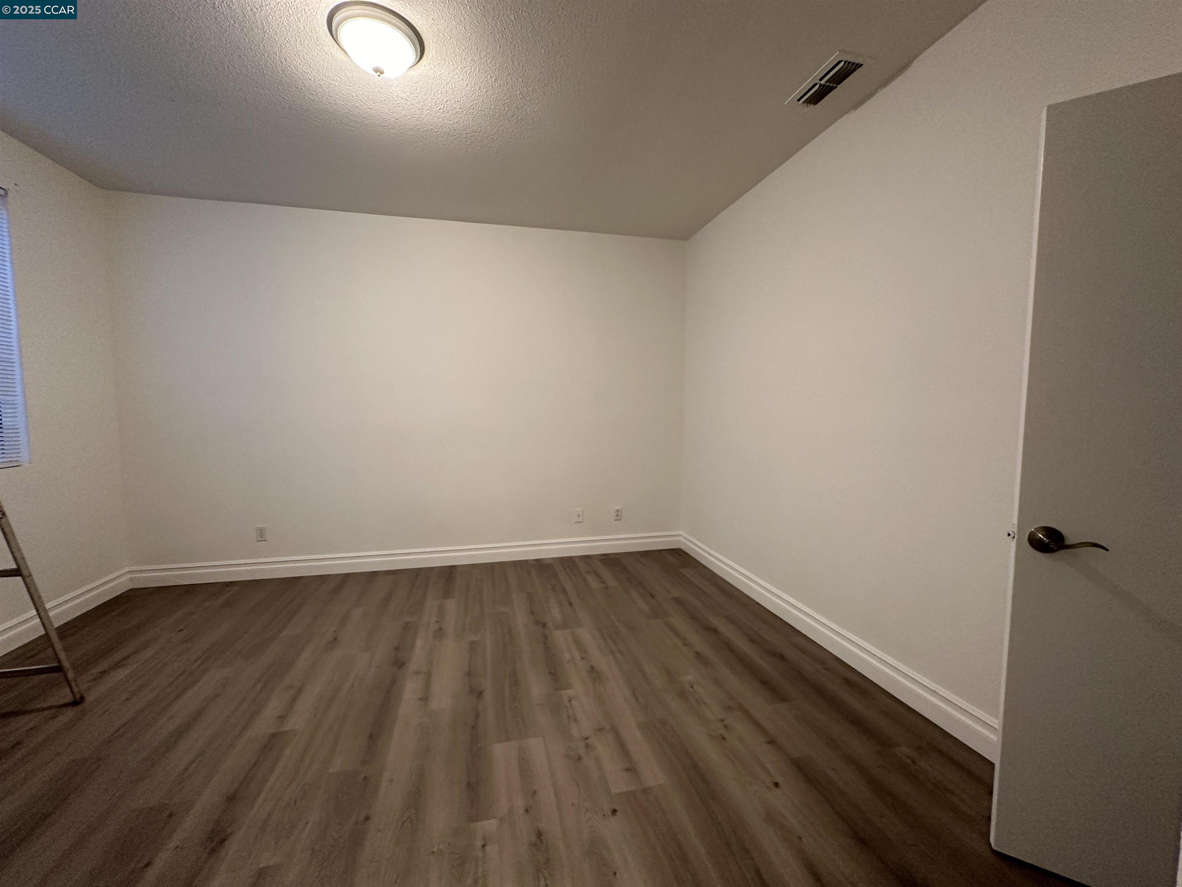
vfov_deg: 85.7
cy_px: 444
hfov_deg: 102.1
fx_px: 478
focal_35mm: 14
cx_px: 591
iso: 250
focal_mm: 2.22
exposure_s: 1/60
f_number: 2.2
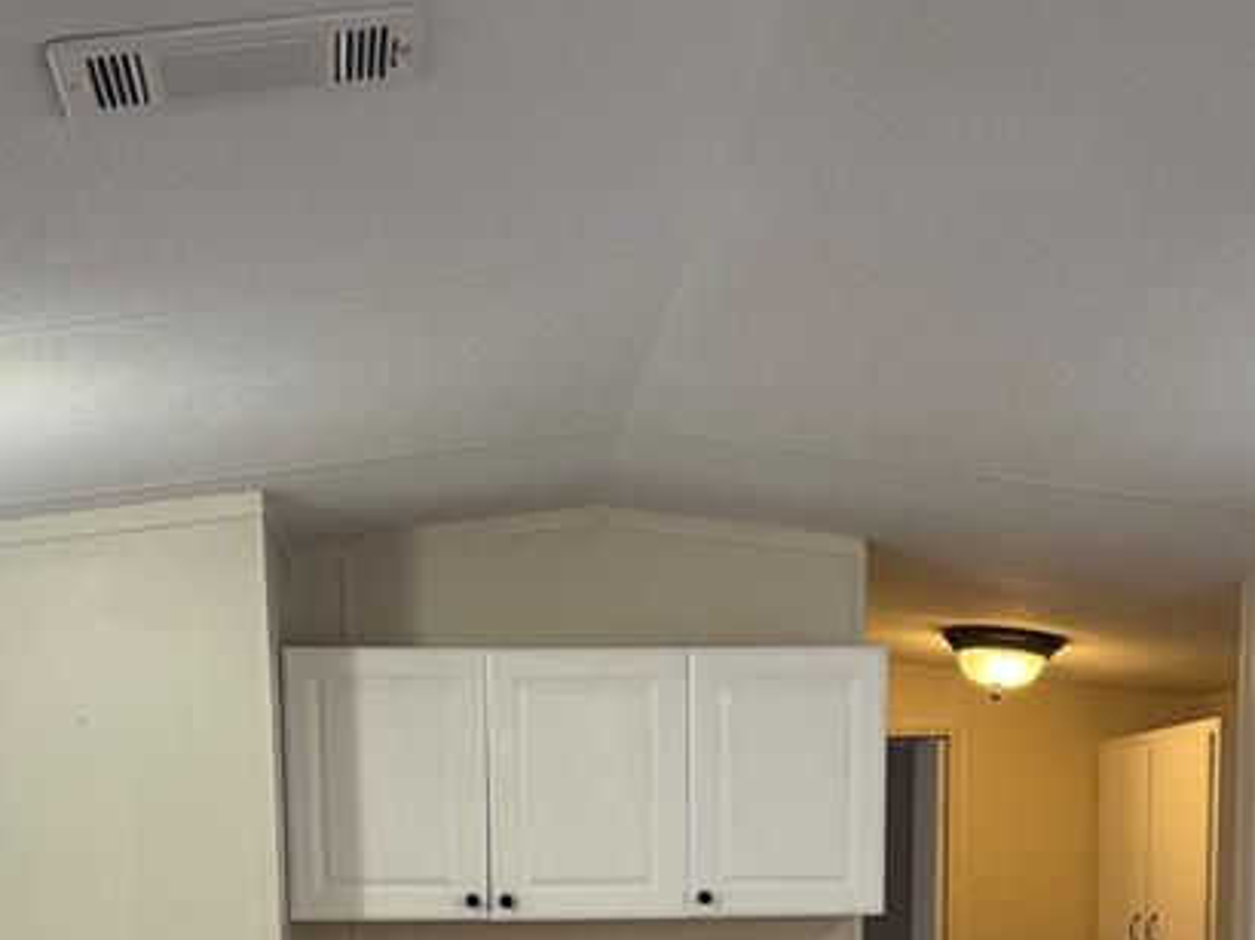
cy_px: 1145
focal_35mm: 60
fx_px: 2174
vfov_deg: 22.4
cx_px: 609
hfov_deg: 32.2
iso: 160
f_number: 1.78
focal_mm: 6.76
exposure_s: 1/60
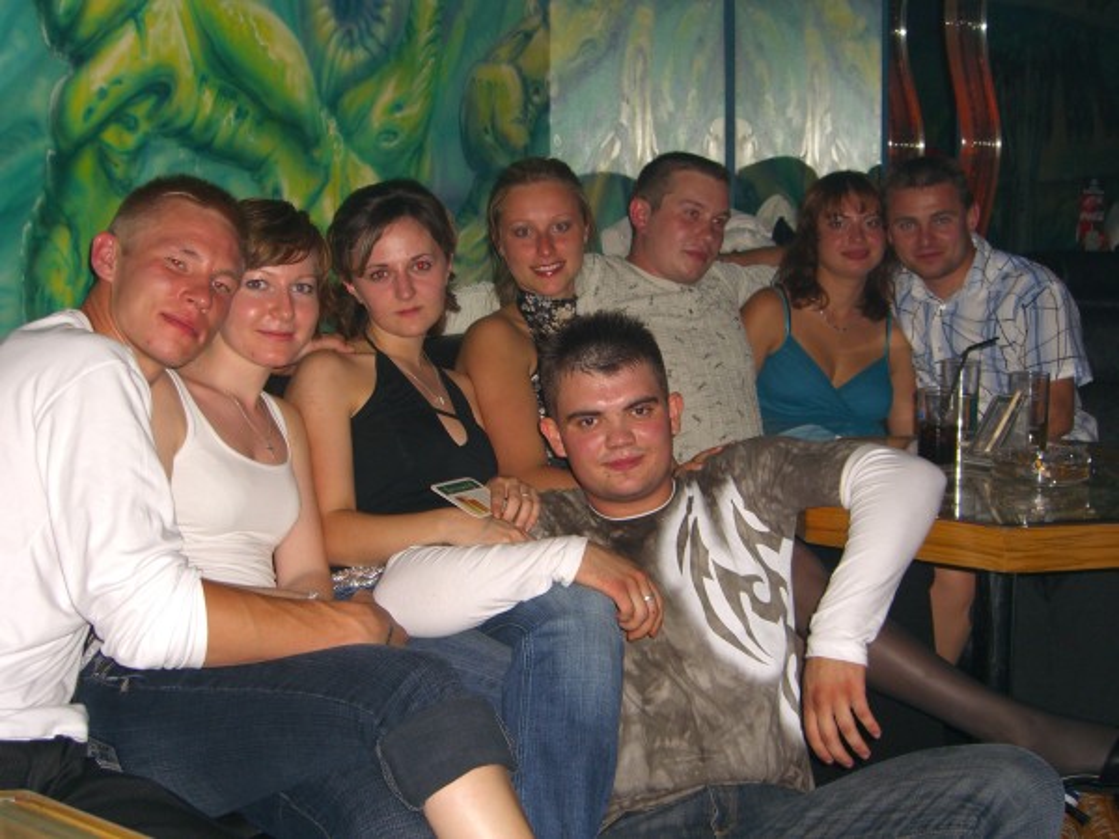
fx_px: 1487
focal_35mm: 46
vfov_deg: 31.5
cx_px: 560
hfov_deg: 41.2
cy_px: 420
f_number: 3.1
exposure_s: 1/60
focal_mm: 9.5
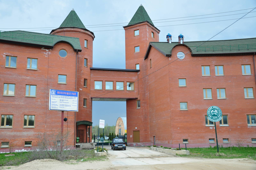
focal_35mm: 38
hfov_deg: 51.3
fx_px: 266
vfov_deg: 35.4
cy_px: 85
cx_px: 128
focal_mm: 25
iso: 200
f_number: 6.3
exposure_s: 1/160
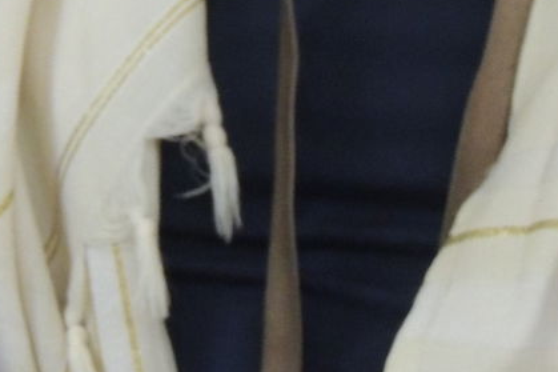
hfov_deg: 6.6
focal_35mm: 313
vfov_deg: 4.4
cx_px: 360
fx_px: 4849
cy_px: -216
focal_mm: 16
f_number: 4.1
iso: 800
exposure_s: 1/60
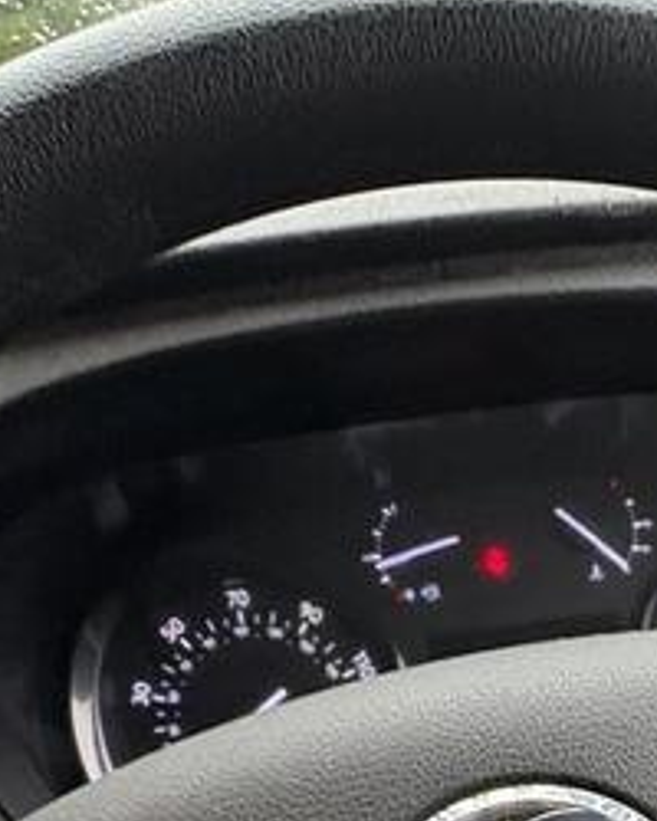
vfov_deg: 31.3
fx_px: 1191
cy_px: 1008
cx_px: 706
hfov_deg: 28.3
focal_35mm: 49
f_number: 2.2
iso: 200
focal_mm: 2.22
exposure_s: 1/72
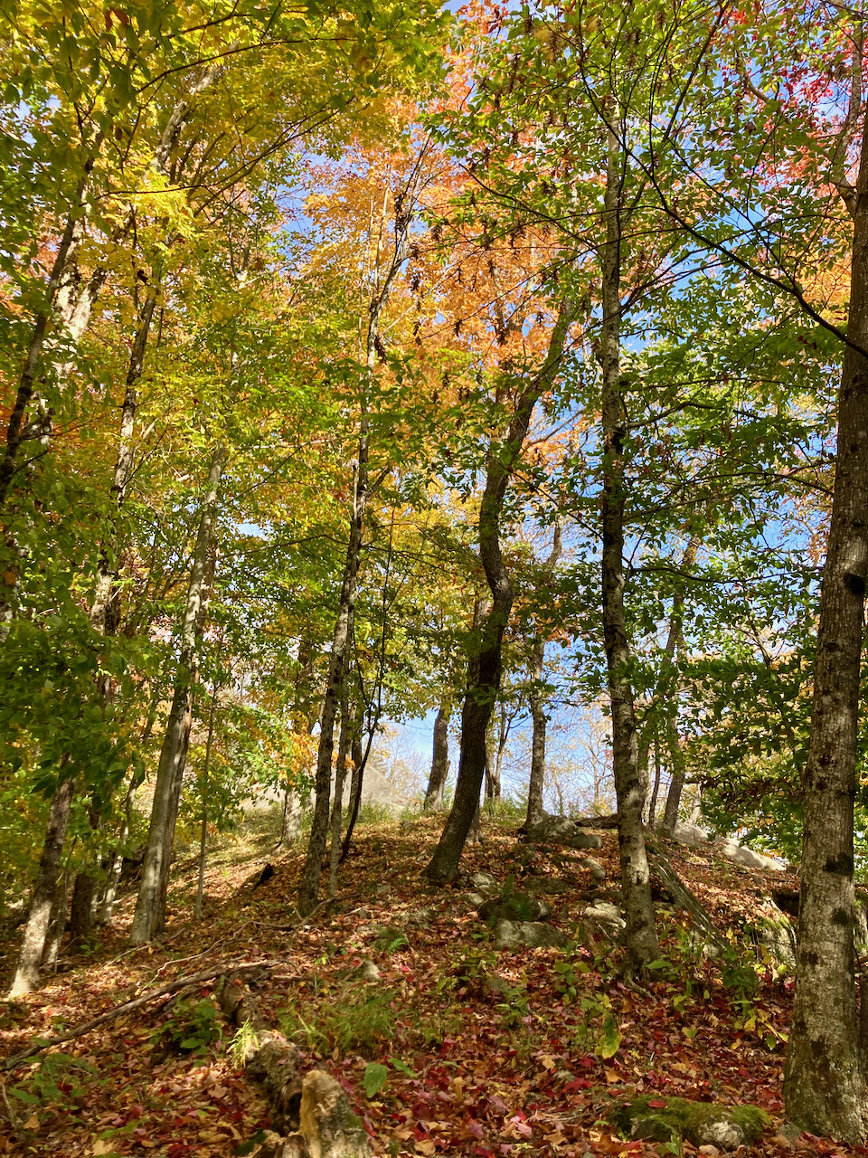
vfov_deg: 63.4
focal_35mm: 28
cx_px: 434
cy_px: 579
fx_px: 936
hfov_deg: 49.7
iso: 20
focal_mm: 3.99
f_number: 1.8
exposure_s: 1/312
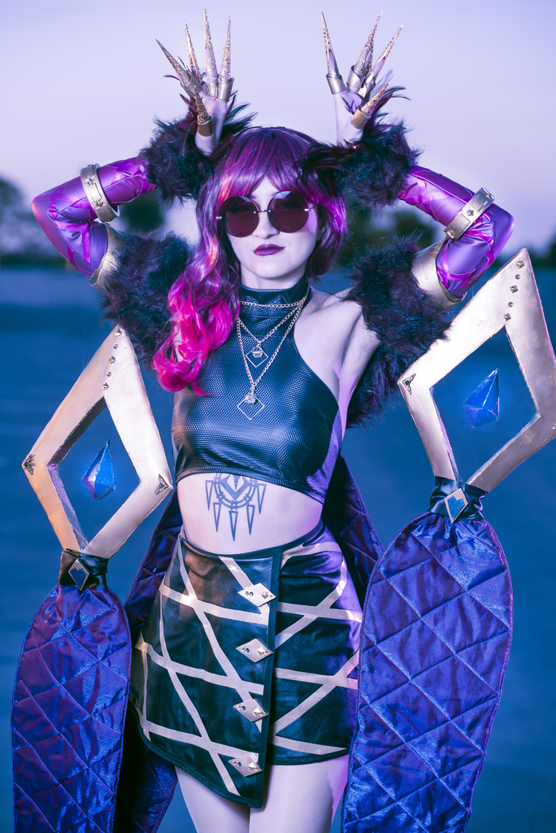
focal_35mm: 100
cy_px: 416
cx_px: 278
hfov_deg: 13.7
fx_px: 2313
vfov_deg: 20.4
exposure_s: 1/500
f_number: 5
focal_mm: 100
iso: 320
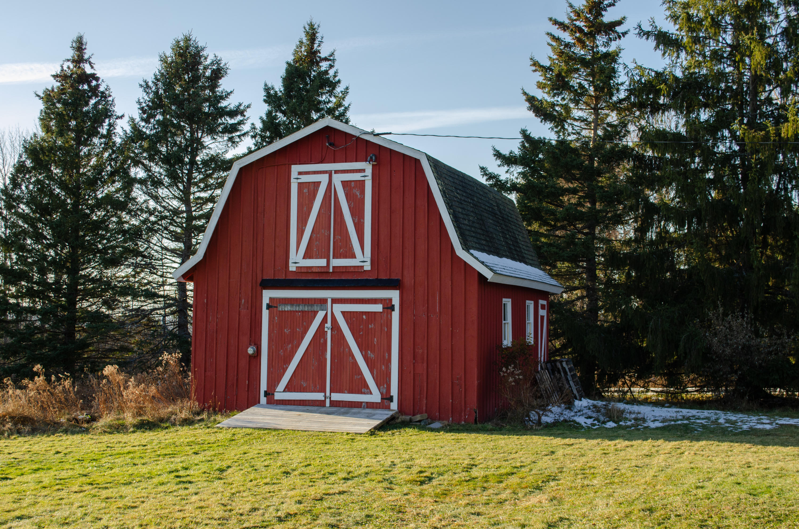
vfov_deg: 28.0
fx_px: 1063
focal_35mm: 48
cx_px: 400
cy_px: 264
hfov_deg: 41.2
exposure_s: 1/200
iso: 200
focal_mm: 32
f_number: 7.1
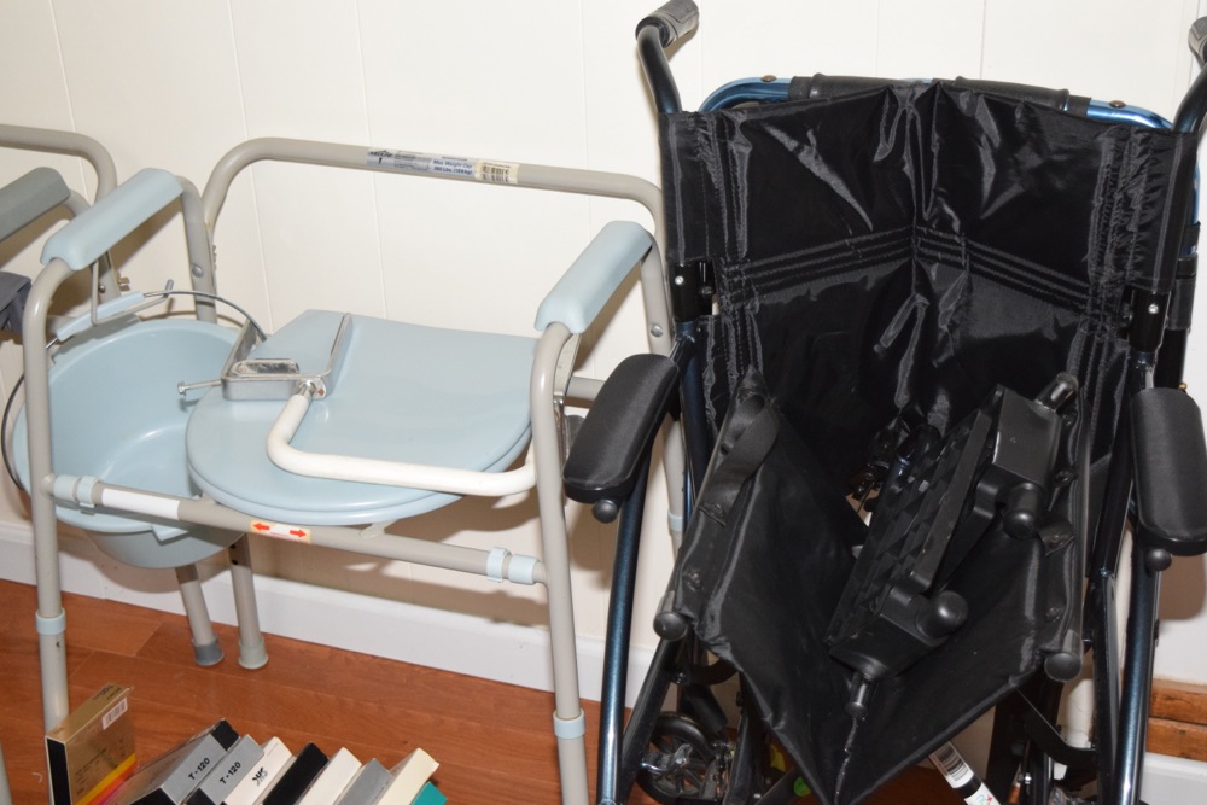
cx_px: 604
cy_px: 402
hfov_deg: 35.0
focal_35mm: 57
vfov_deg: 23.8
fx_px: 1911
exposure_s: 1/60
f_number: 4.8
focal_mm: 38
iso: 2500
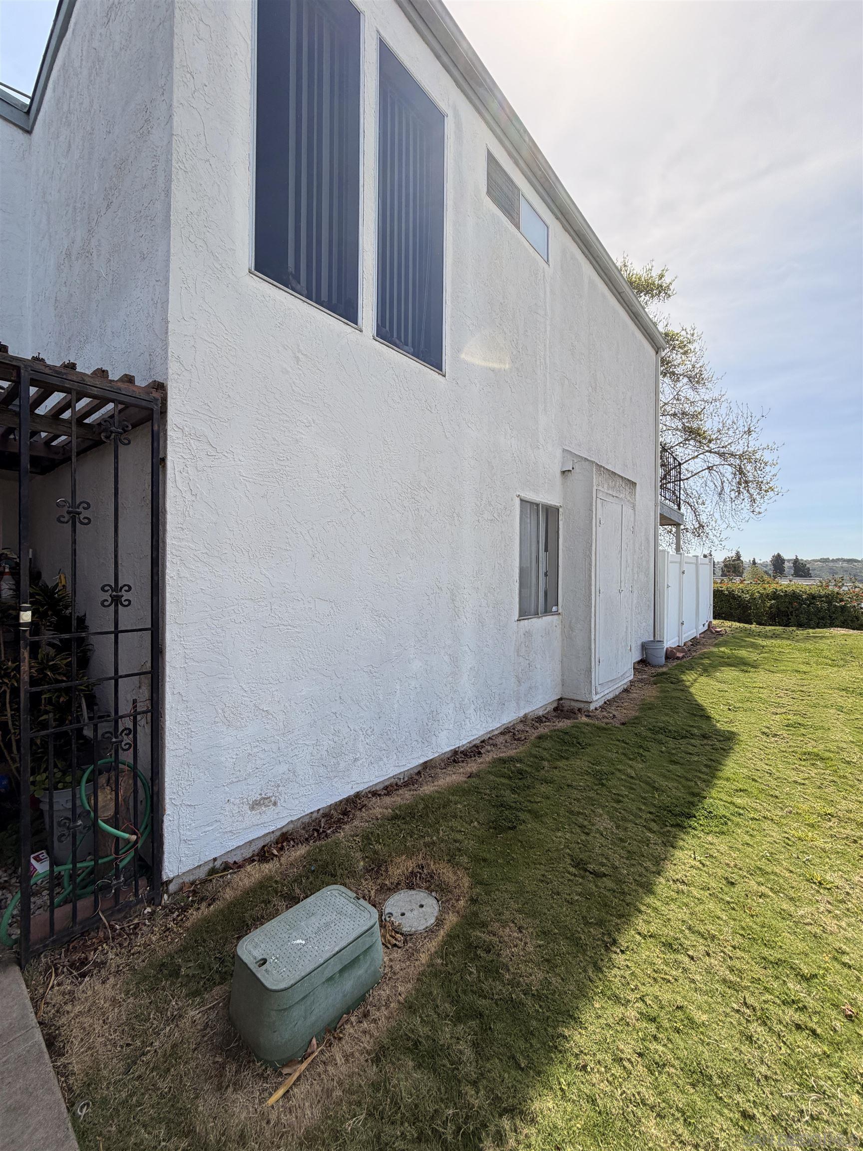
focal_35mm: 14
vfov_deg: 102.1
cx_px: 432
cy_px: 576
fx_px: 465
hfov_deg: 85.7
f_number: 2.2
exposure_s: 1/770
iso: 32
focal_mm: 2.22
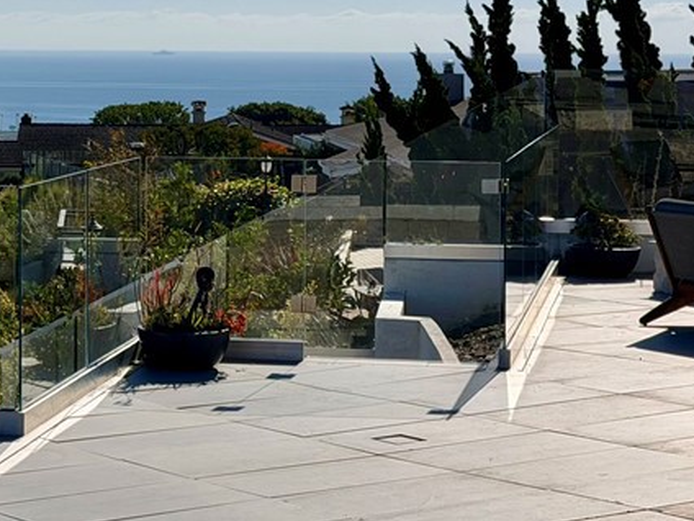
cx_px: 103
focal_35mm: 116
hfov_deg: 16.8
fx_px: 2326
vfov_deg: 12.7
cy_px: 157
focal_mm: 6.76
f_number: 1.78
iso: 80
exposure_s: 1/20408
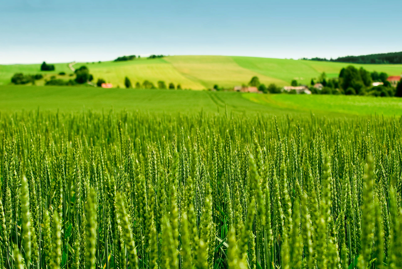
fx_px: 755
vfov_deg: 20.2
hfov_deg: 29.8
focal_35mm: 68
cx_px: 201
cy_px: 134
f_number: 6.3
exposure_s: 1/250
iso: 100
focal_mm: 45
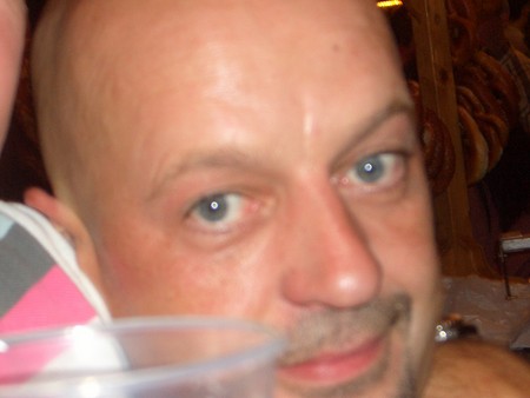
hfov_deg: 18.7
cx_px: 265
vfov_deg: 14.1
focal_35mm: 105
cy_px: 199
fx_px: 1608
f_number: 4.8
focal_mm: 17.4
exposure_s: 1/60
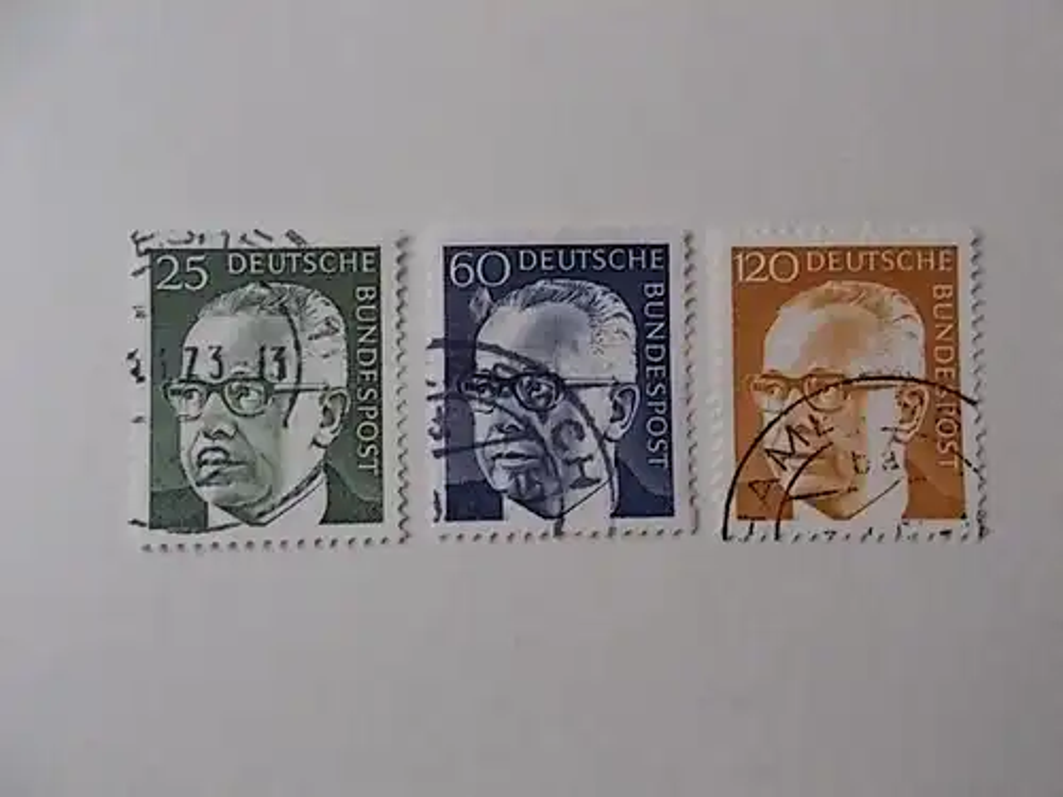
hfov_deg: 67.3
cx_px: 532
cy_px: 398
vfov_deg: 53.1
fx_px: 798
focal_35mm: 26
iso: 140
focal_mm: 4.6
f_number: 3.2
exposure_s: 1/25
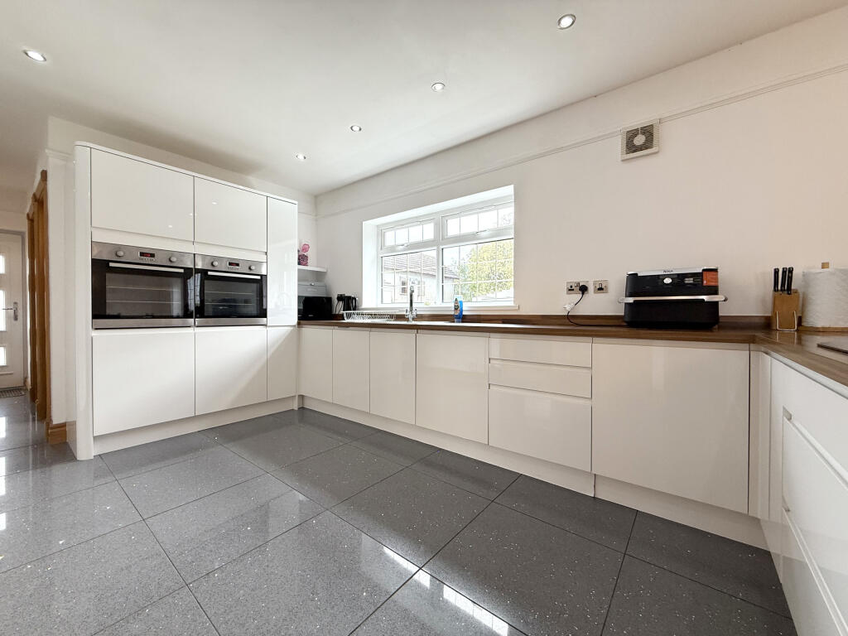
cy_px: 318
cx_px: 424
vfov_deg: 85.7
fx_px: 343
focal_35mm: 14
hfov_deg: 102.1
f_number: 2.2
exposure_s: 1/100
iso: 64
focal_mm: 2.22
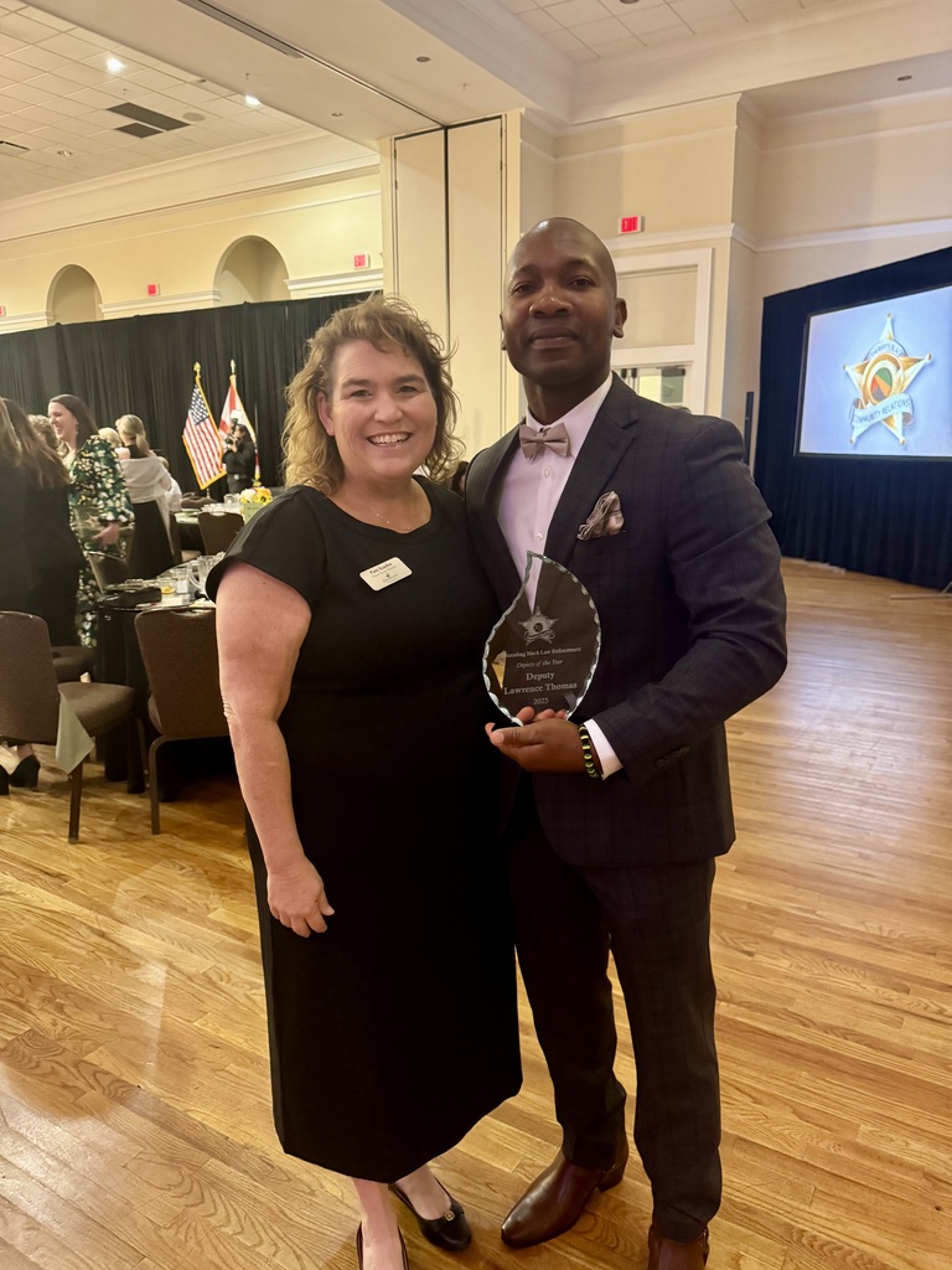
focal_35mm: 24
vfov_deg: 71.6
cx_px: 476
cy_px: 635
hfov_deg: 56.8
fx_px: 880
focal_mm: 6.76
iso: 1250
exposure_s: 1/30
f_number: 1.78
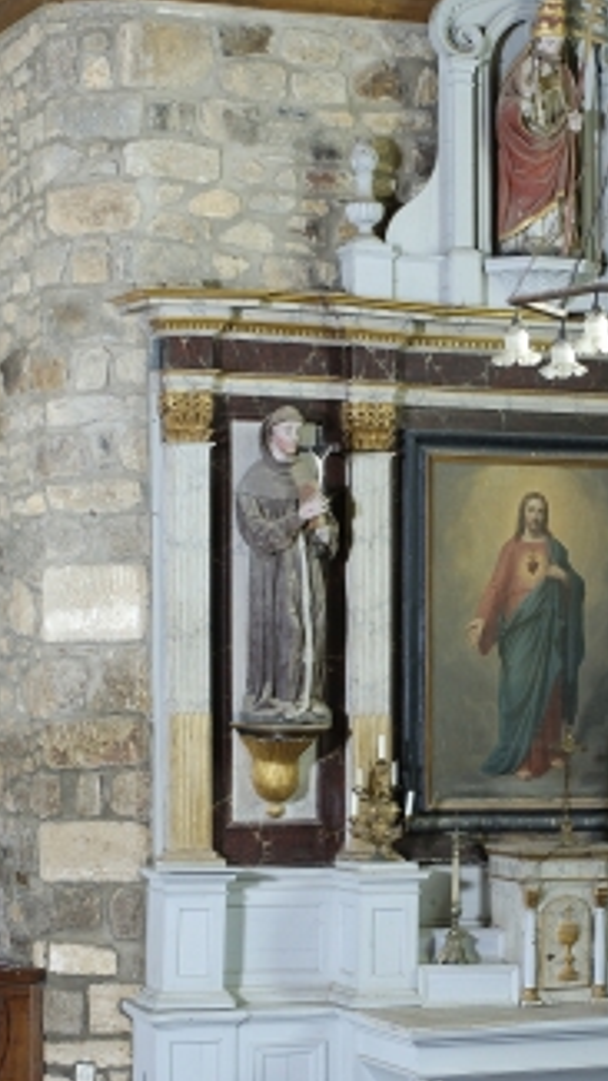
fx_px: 2835
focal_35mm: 99
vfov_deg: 21.5
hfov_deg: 12.2
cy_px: 622
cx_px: 465
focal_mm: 40
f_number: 8
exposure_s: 1/2
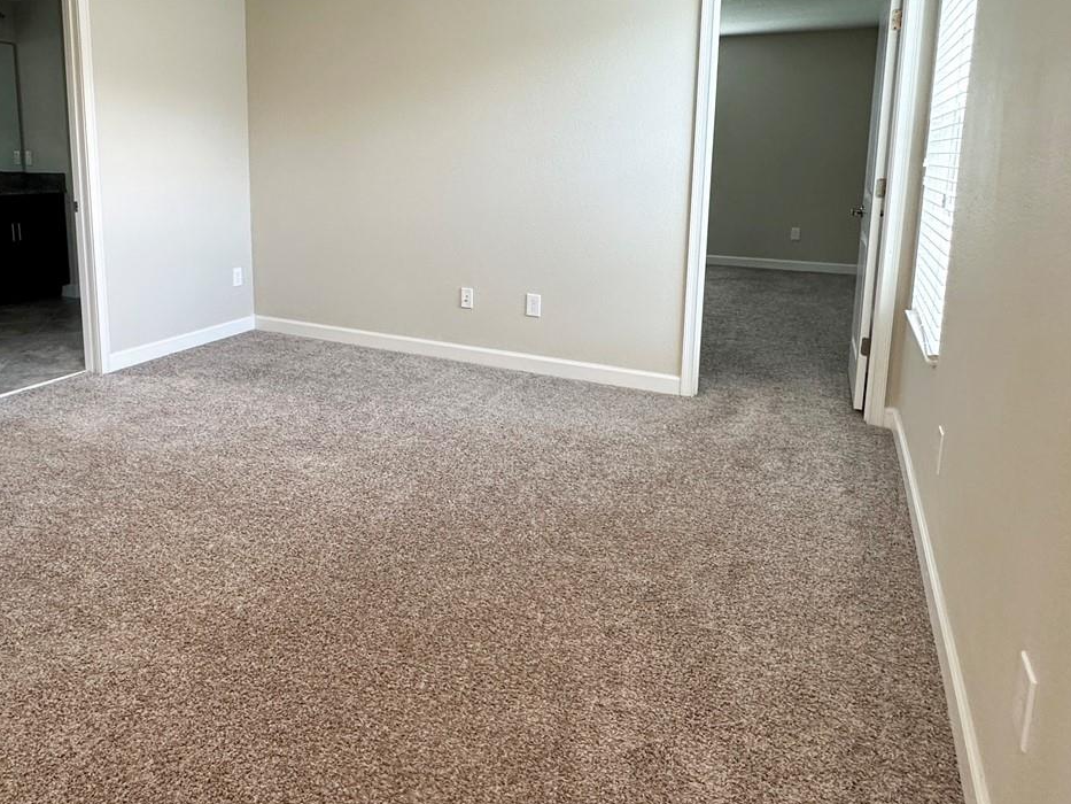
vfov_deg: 55.5
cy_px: 258
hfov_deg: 70.9
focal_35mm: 24
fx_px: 743
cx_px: 434
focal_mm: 2.22
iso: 200
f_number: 2.2
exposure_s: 1/120
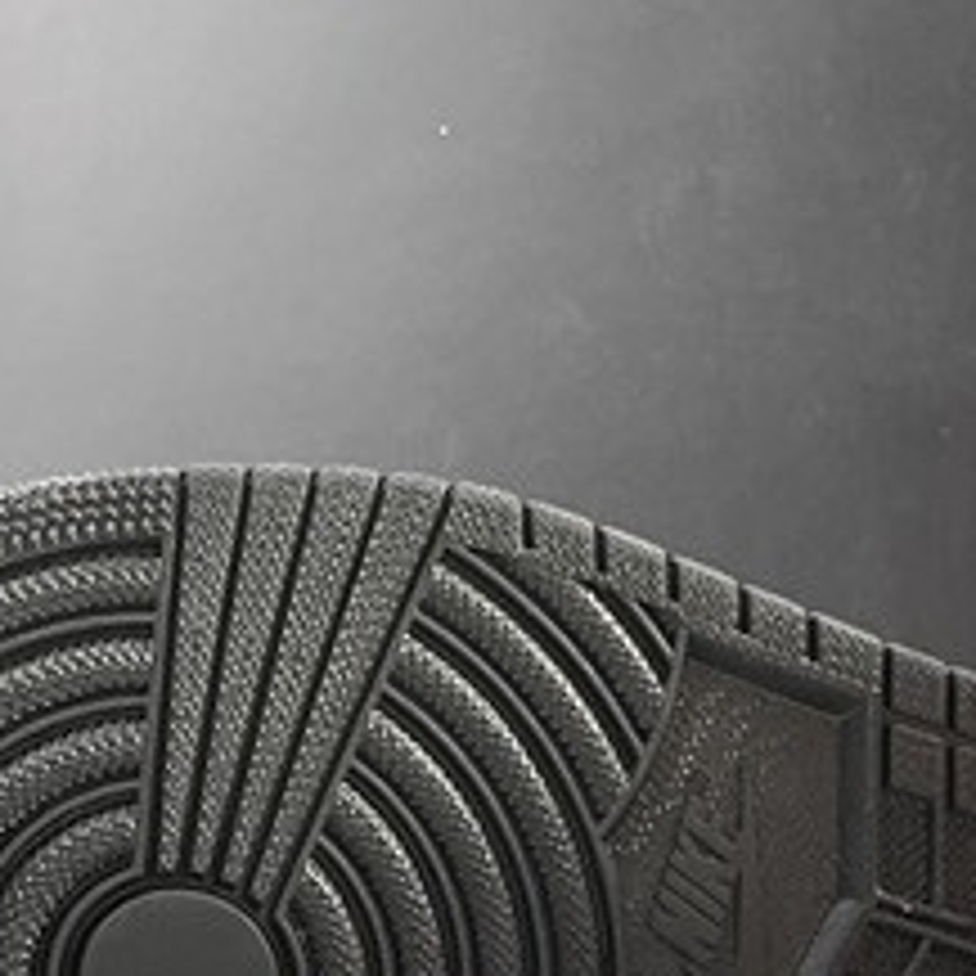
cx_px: 1016
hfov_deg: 16.0
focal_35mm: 106
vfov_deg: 15.6
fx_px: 3381
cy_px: 1286
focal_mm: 4.2
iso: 80
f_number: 1.6
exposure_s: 1/50
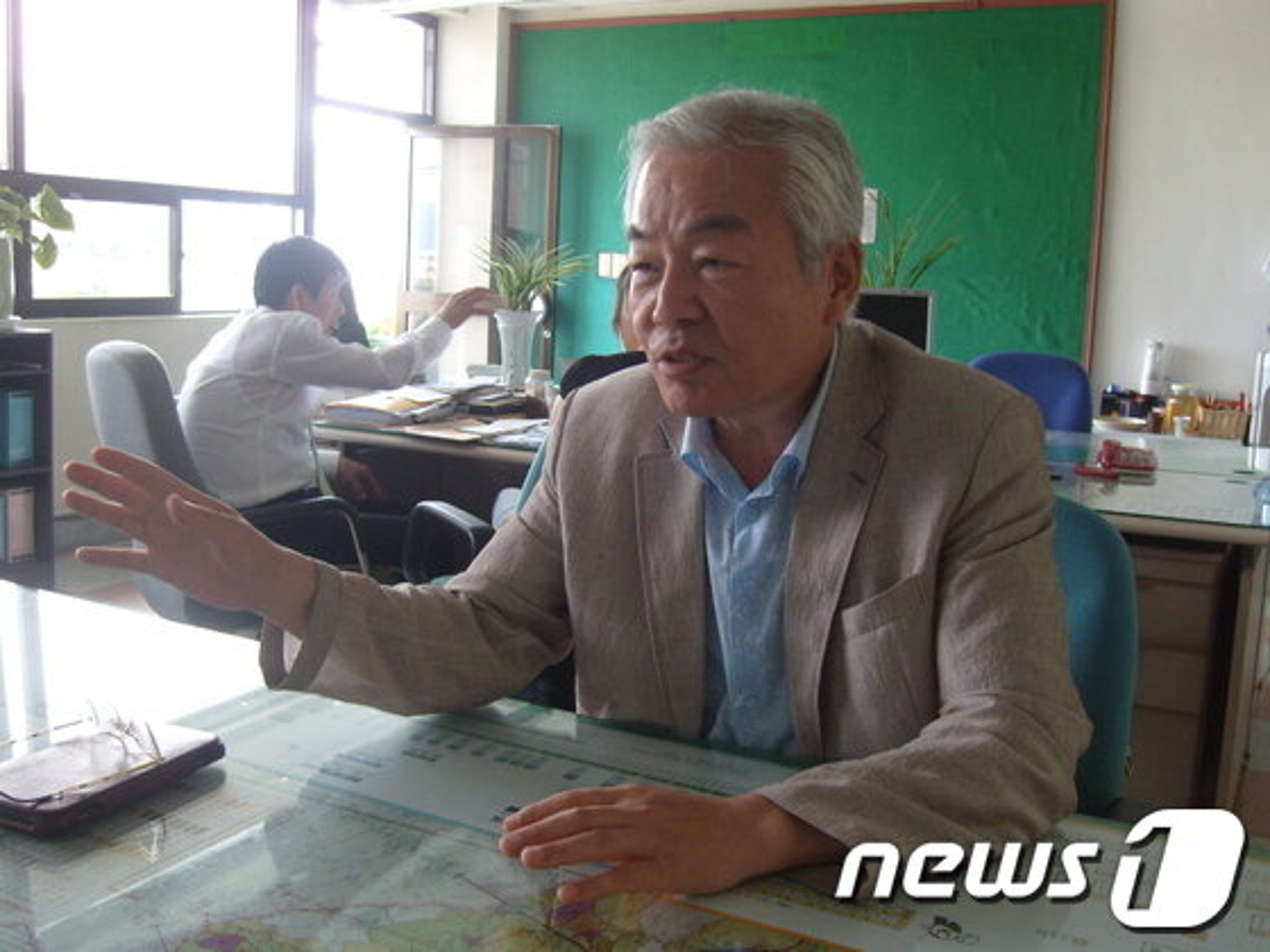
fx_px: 1284
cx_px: 635
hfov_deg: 52.6
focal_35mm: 35
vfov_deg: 40.7
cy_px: 476
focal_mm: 5.8
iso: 100
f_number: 2.8
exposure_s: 1/45
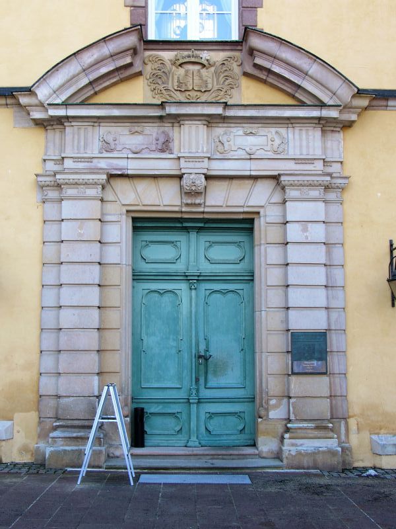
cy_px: 264
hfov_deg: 30.9
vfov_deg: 40.4
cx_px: 198
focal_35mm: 47
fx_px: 717
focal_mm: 9.82
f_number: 4
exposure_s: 1/64.6
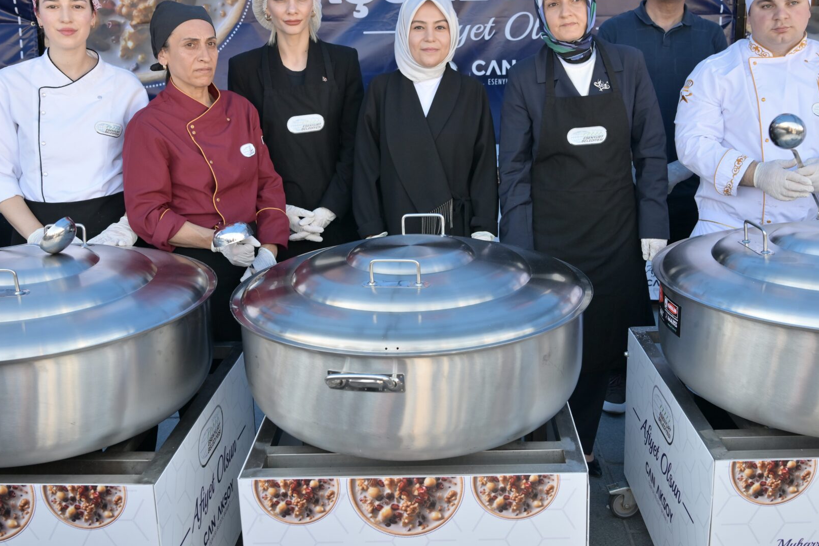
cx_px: 418
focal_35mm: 38
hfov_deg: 50.7
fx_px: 864
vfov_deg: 35.0
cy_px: 250
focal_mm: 24
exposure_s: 1/200
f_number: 4.5
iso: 250
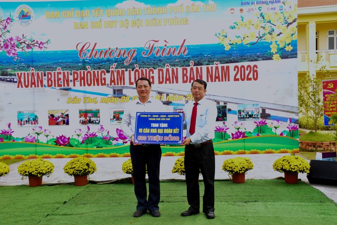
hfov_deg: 47.9
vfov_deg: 33.0
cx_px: 168
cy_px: 112
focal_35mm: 40
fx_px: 379
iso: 1000
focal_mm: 27
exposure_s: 1/60
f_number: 18
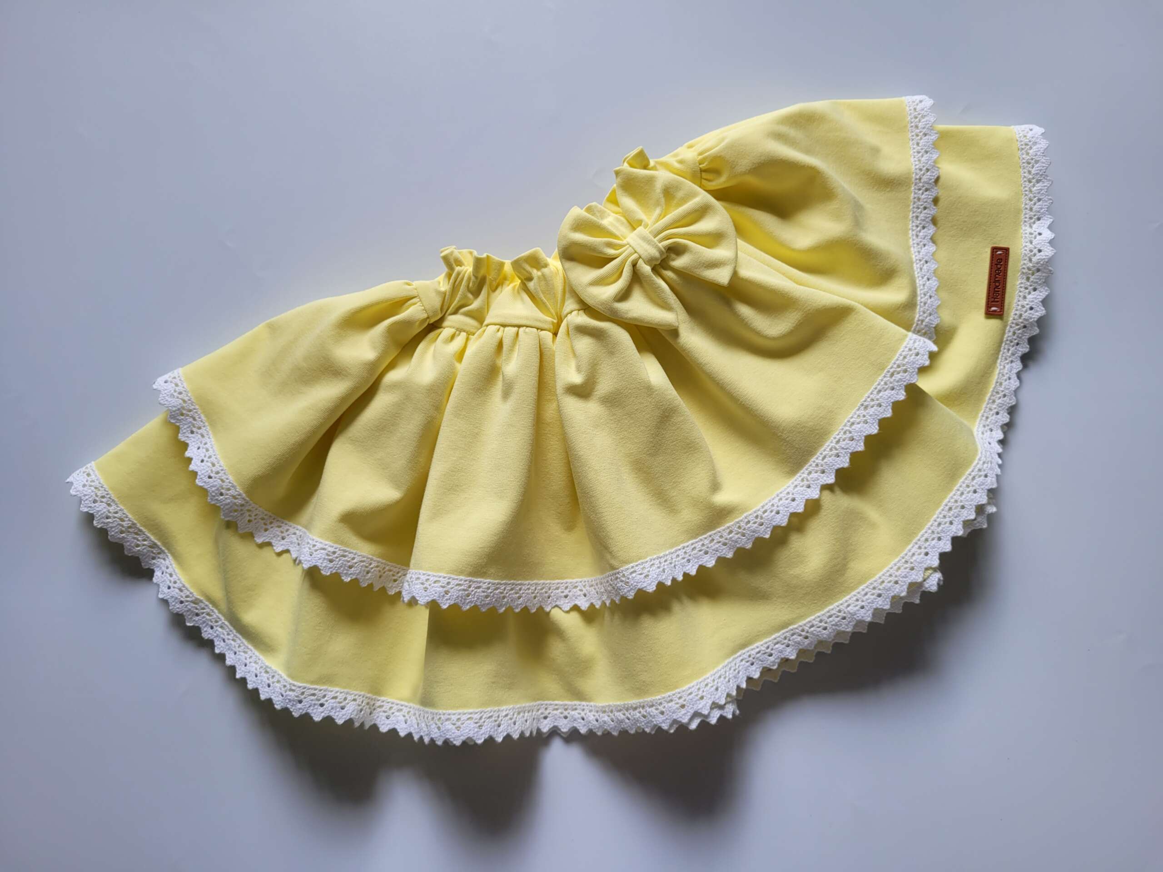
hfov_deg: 67.3
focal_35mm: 26
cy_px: 436
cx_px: 582
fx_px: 874
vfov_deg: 53.1
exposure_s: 1/120
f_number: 1.8
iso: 40
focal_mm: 5.4
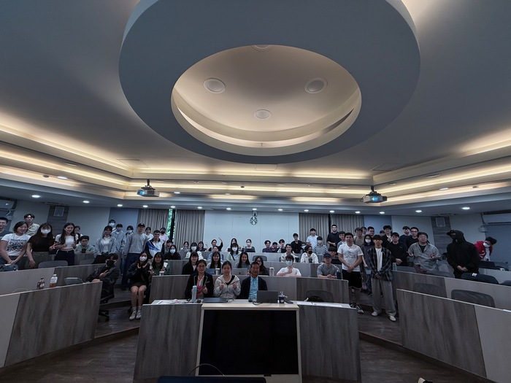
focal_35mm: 14
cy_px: 192
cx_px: 256
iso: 80
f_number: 2.2
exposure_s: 1/120
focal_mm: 2.22
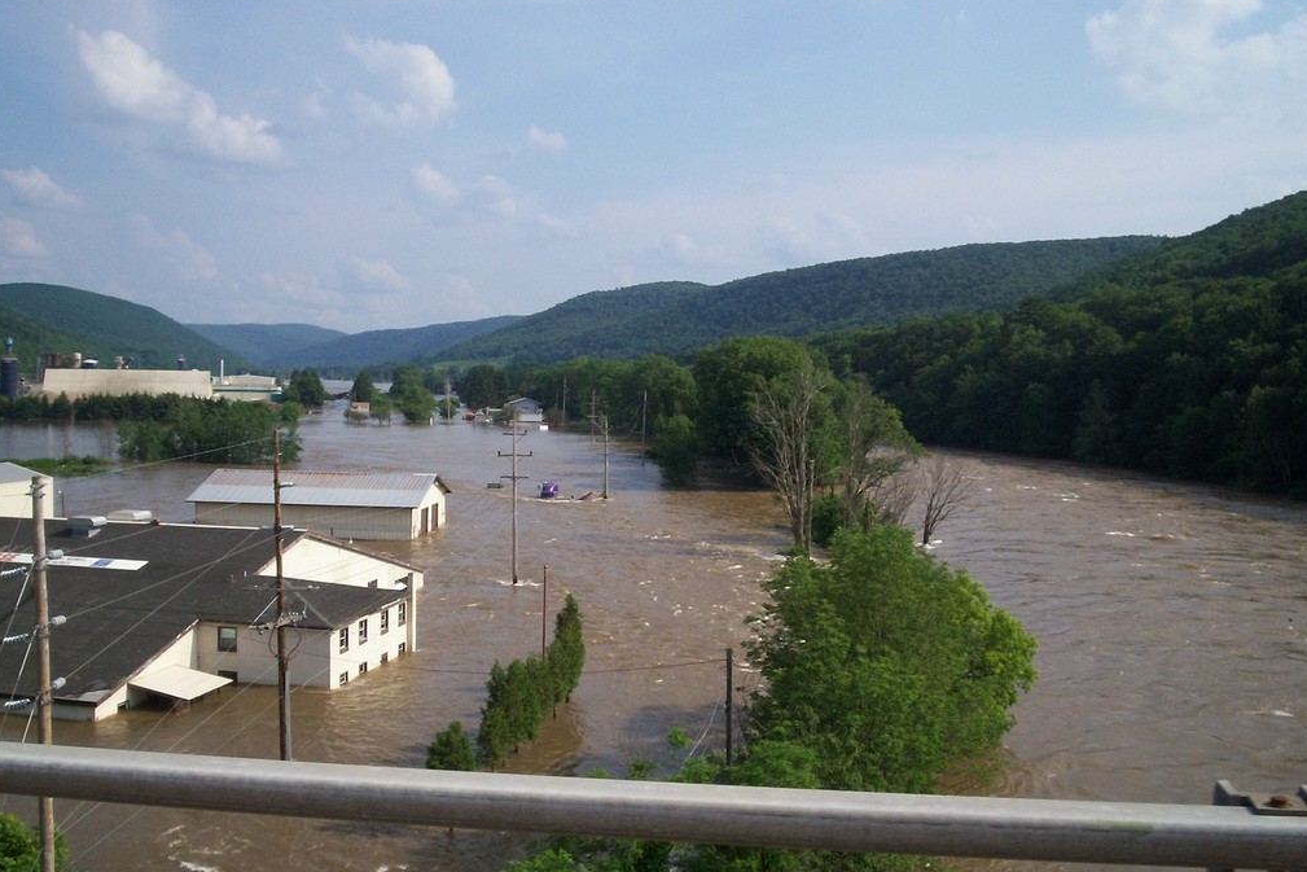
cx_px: 658
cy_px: 416
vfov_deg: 35.1
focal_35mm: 38
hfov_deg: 50.7
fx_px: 1380
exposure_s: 1/659
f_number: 4.5
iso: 100
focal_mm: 5.9
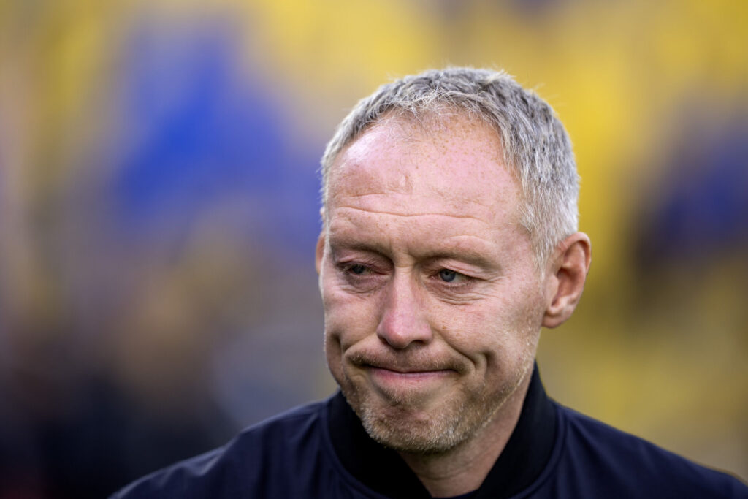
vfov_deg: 3.4
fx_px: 8312
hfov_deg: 5.2
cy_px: 250
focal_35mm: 400
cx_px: 374
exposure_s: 1/800
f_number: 2.8
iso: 500
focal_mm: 400
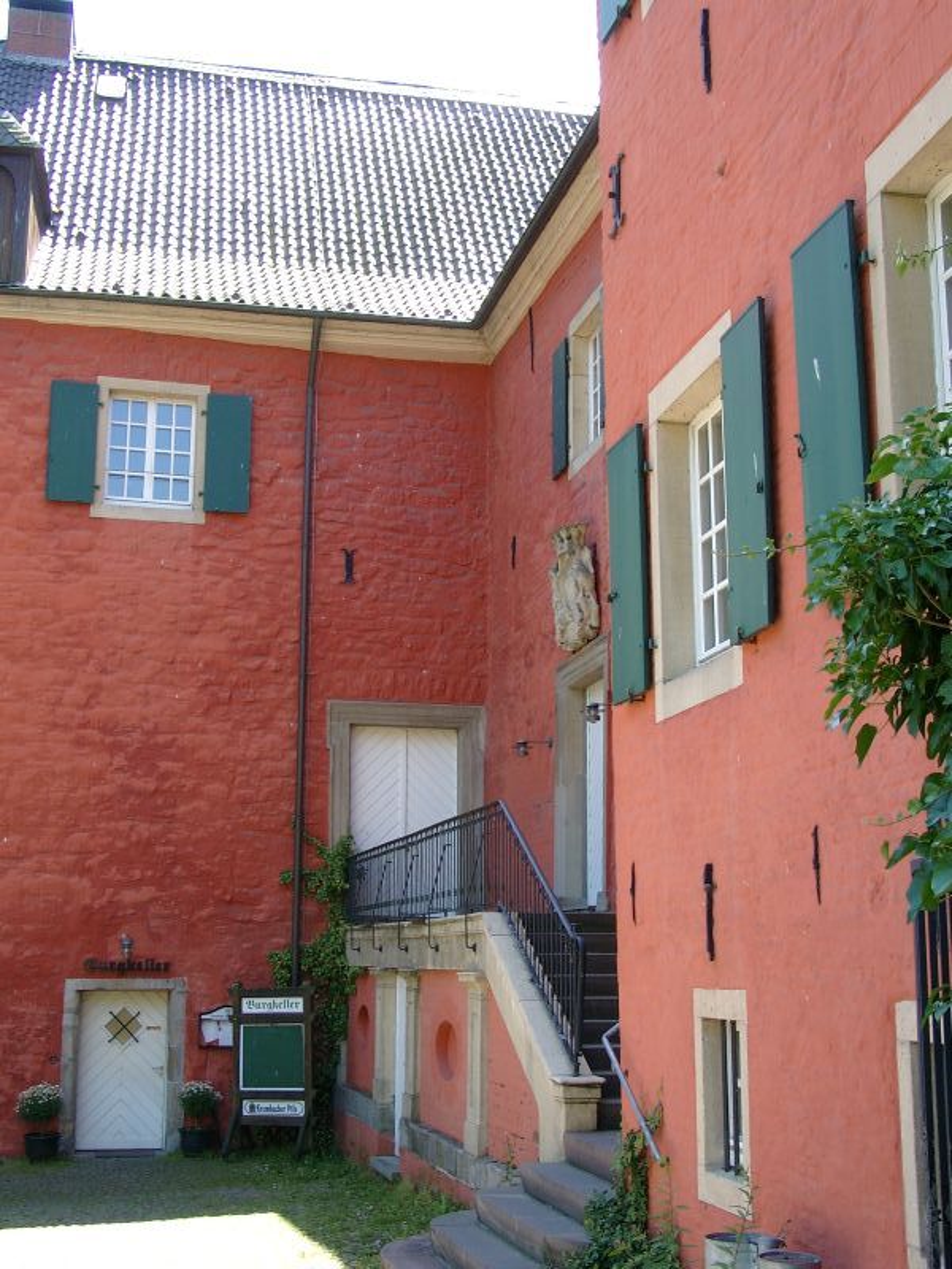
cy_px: 634
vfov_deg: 42.1
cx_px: 476
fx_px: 1650
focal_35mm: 45
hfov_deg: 32.2
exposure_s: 1/106
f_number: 4
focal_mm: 9.29
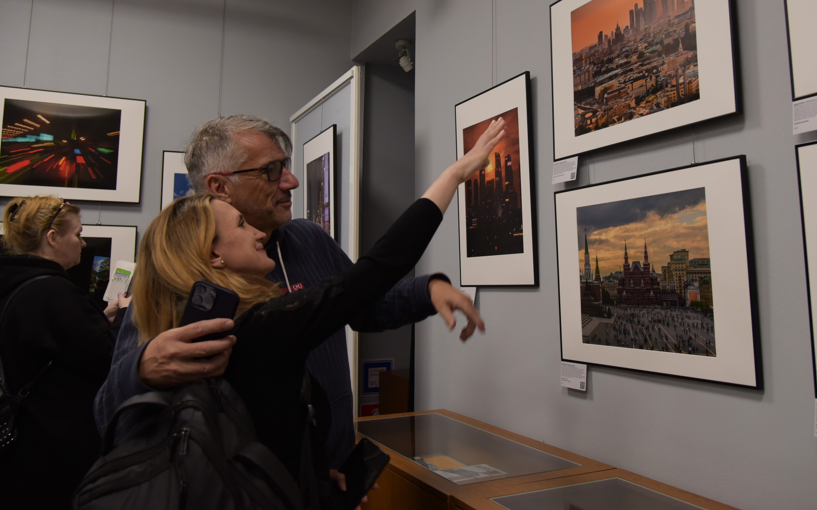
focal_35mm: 25
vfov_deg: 49.2
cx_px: 416
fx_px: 557
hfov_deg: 72.5
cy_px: 239
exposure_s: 1/160
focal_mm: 24
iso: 1000
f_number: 4
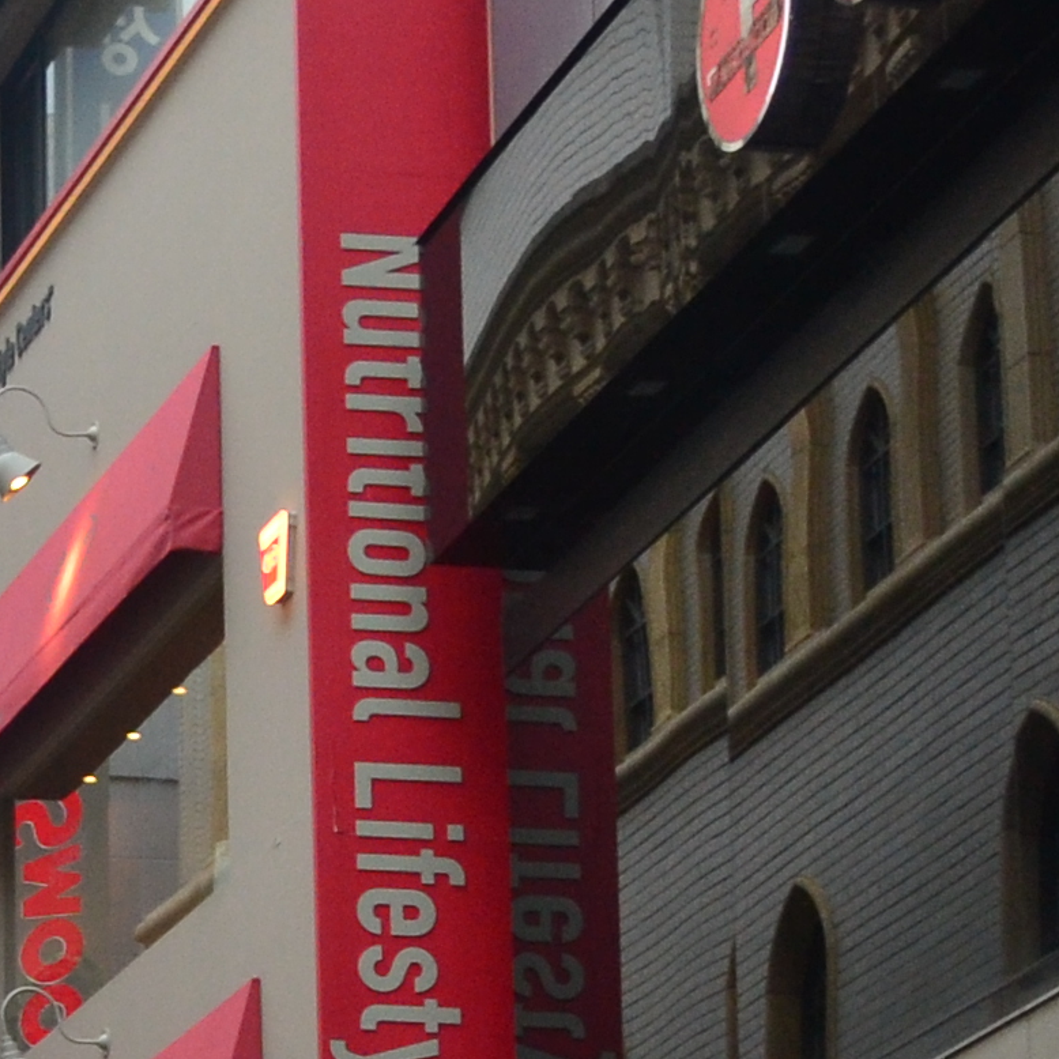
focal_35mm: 151
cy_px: 1394
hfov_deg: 11.0
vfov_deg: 11.3
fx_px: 5226
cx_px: -670
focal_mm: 20
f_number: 5
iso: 400
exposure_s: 1/100
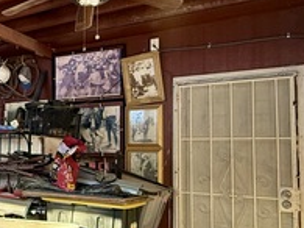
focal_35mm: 46
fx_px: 404
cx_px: 27
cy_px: 126
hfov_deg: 38.3
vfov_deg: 31.5
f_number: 2.2
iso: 250
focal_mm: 2.22
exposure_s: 1/99
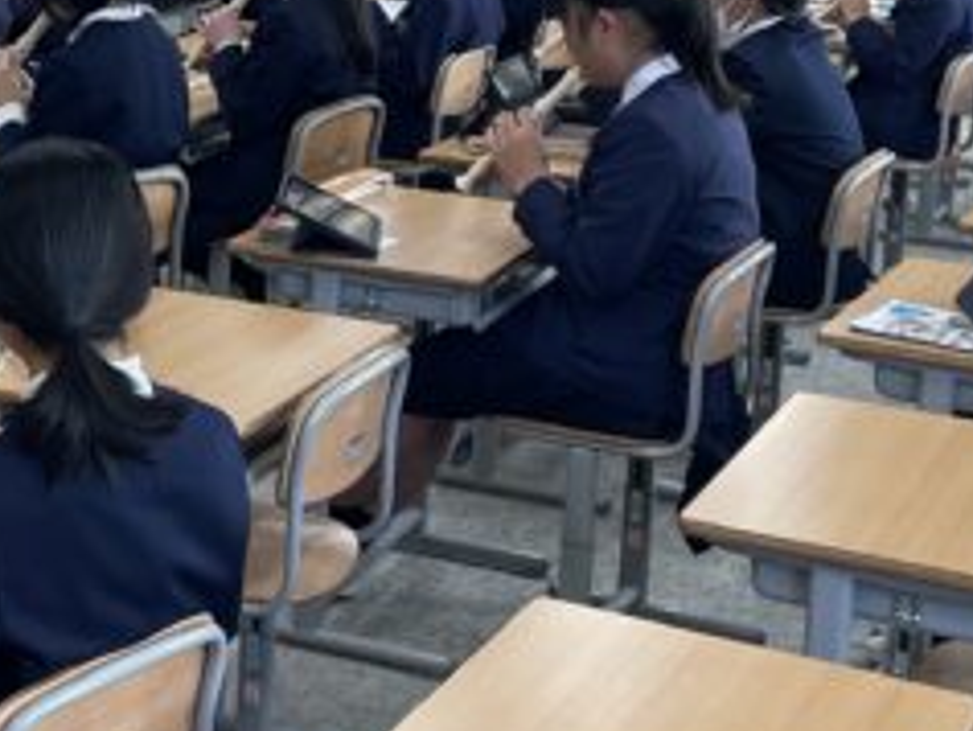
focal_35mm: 90
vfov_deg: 16.2
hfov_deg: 20.9
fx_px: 2531
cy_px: 80
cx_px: -49
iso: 64
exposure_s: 1/121
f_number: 1.6
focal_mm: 4.2
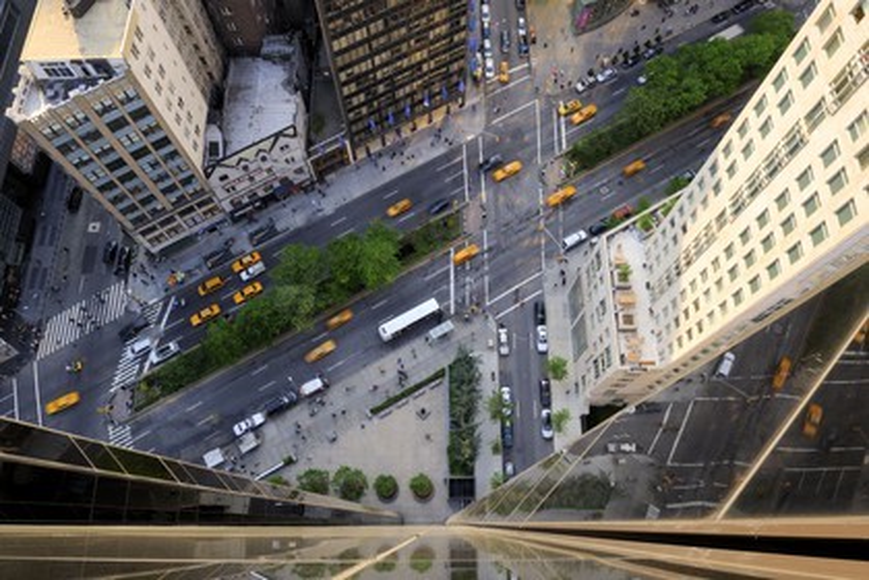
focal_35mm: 24
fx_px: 579
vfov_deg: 53.1
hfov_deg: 73.7
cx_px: 434
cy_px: 290
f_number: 22
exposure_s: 1/8
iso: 200
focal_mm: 24
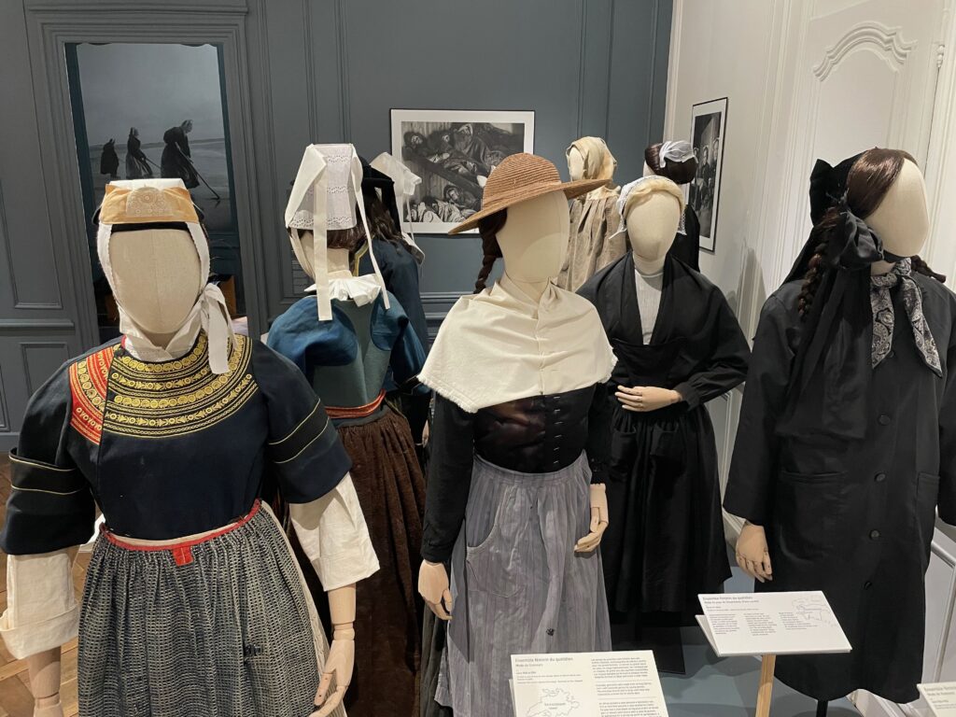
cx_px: 478
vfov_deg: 53.1
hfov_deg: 67.3
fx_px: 718
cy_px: 358
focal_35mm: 26
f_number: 1.6
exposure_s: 1/50
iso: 500
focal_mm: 4.2
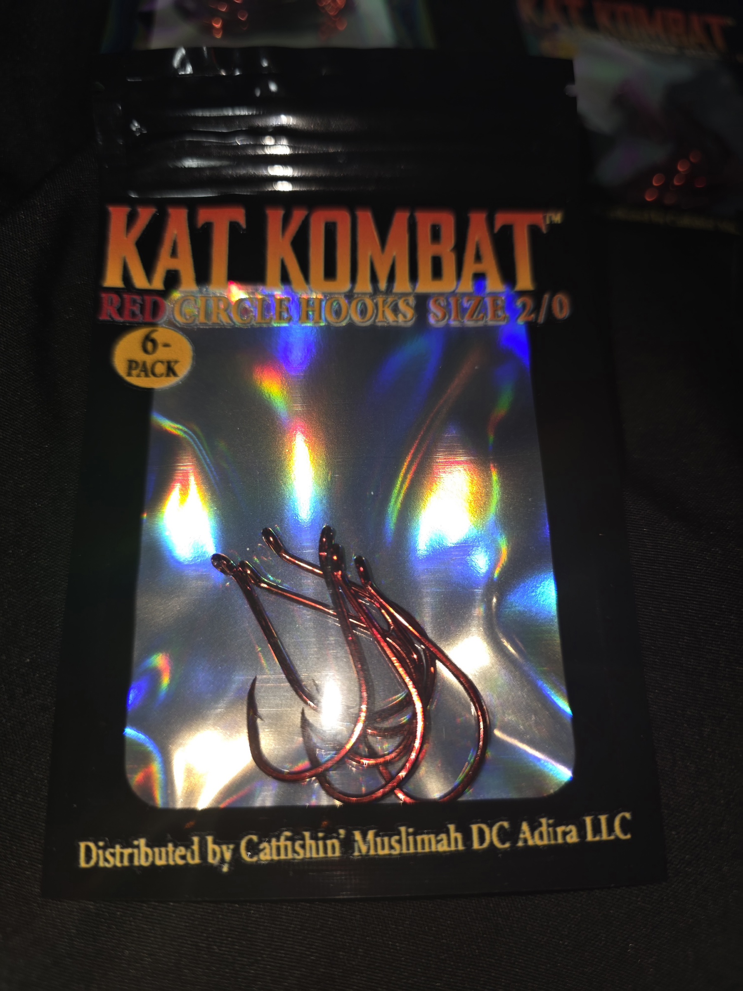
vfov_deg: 73.9
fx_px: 658
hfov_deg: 58.9
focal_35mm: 23
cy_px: 496
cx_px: 372
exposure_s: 1/50.3
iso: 25
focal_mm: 6.3
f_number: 1.7
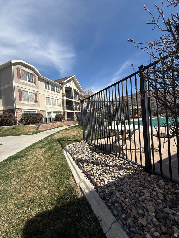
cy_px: 119
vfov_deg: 102.1
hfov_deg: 85.7
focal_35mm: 14
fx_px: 97
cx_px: 90
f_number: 2.2
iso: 50
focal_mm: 2.22
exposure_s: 1/2506
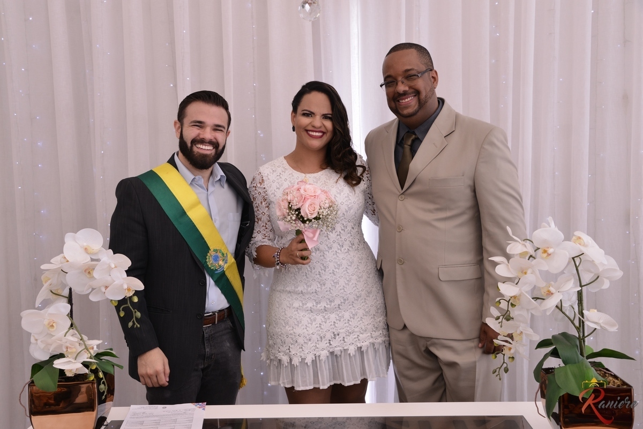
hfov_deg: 50.7
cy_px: 214
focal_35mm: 38
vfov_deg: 35.1
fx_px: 679
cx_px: 322
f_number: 8
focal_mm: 38
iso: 1250
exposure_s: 1/100
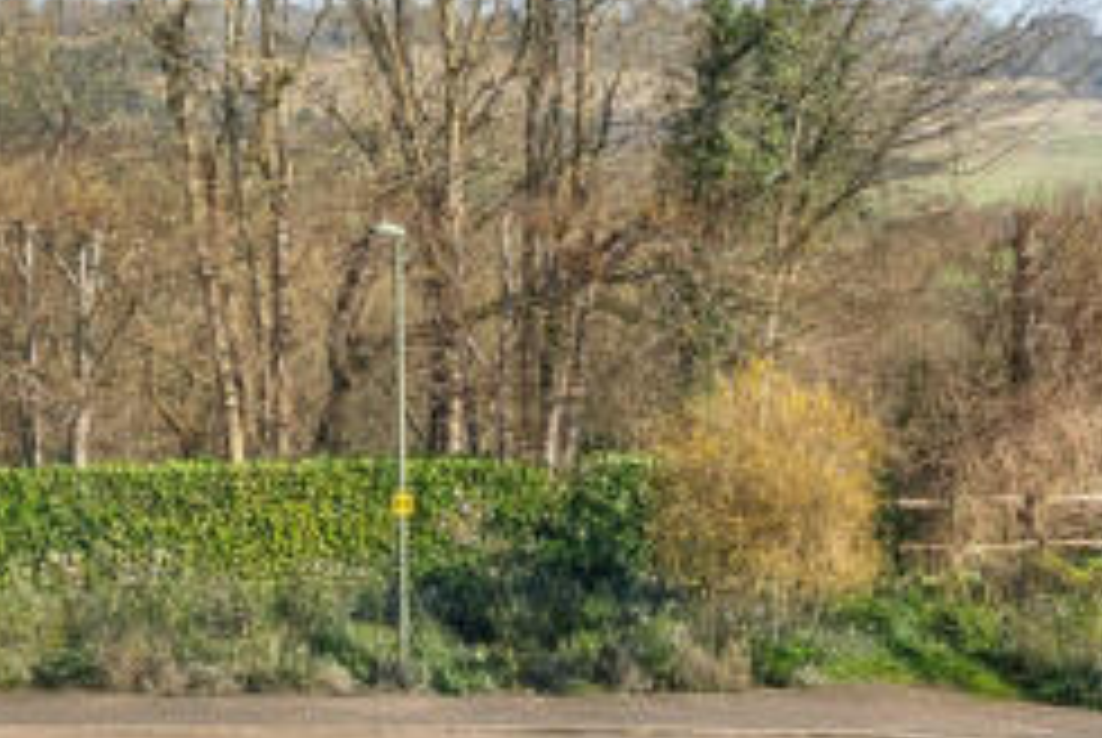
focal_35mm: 64
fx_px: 1961
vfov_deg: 21.0
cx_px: 112
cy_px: 119
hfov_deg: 30.1
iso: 2000
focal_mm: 24
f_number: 7.1
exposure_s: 1/2000
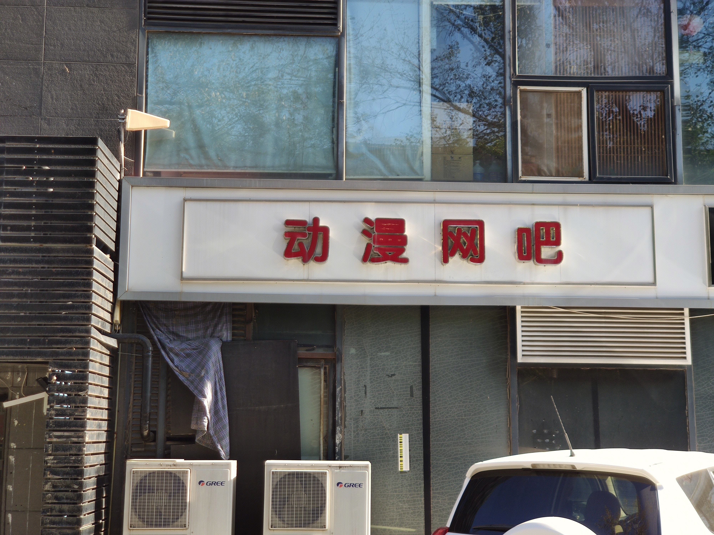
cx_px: 357
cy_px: 268
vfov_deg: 28.6
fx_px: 1052
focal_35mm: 51
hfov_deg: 37.5
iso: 100
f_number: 2.2
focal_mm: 6.22
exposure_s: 1/192
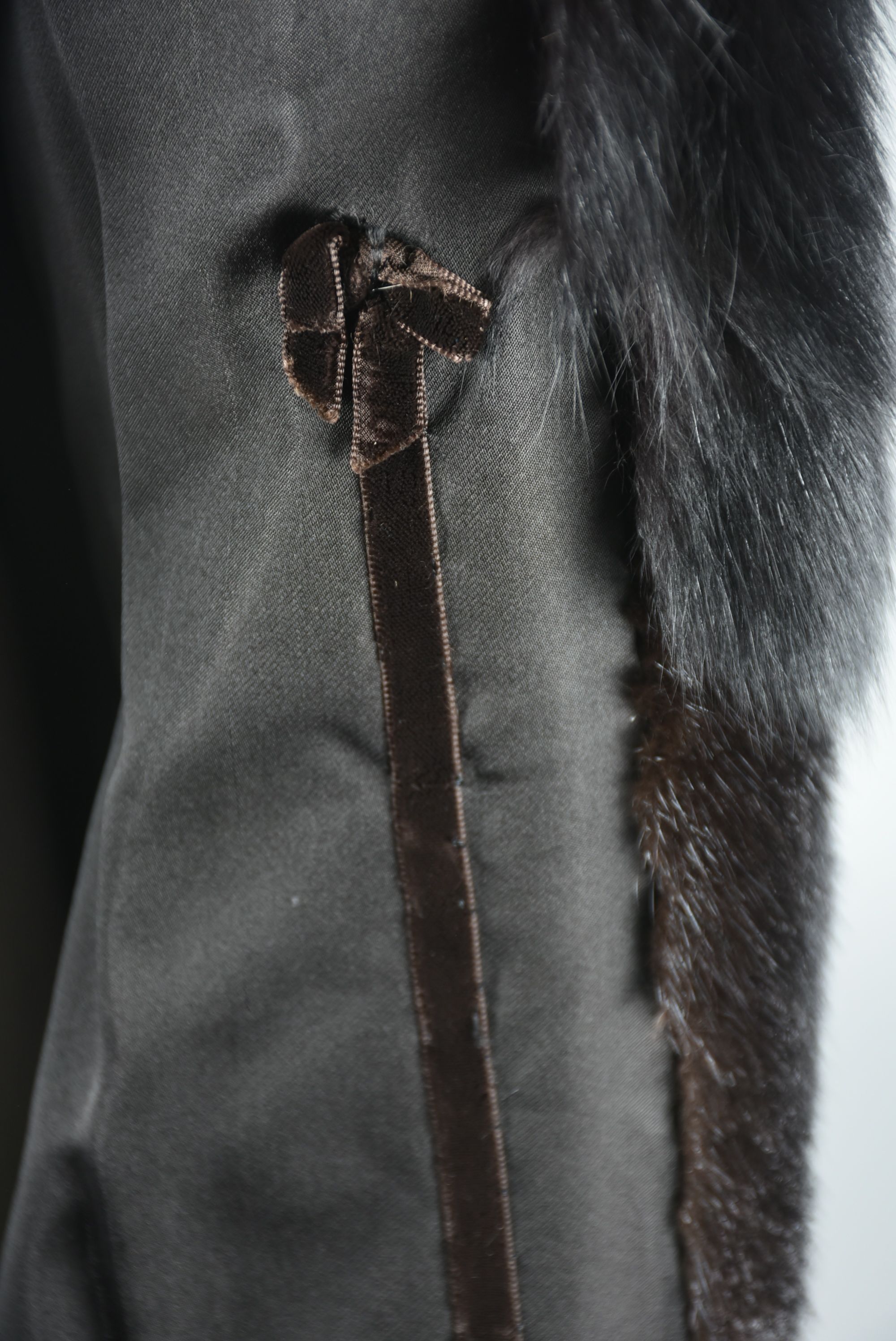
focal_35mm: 112
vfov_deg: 18.2
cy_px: 670
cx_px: 448
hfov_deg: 12.2
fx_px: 4192
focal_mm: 75
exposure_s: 1/125
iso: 200
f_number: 7.1
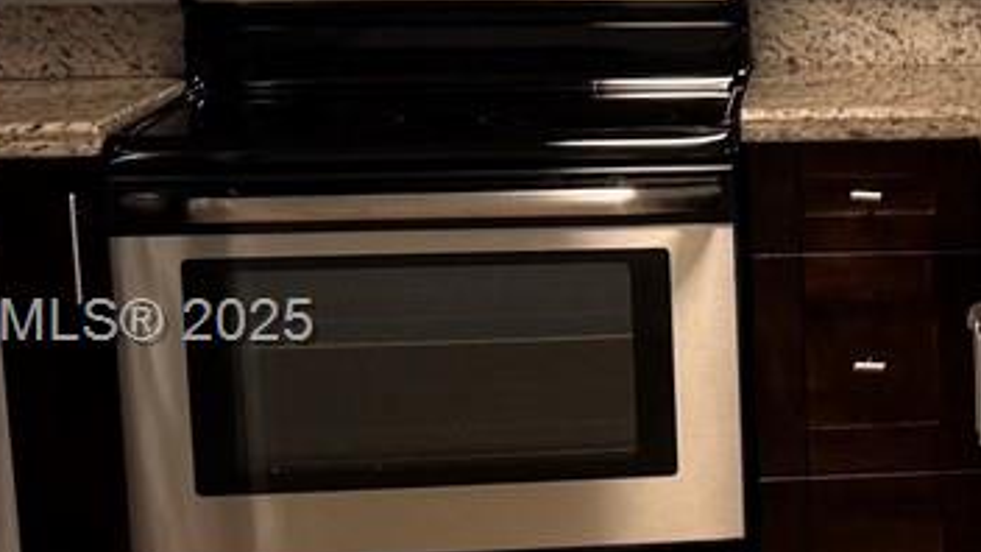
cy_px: 326
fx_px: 3095
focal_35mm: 119
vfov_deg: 10.2
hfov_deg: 15.9
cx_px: 1653
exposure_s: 1/60
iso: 125
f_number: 1.78
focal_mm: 6.76
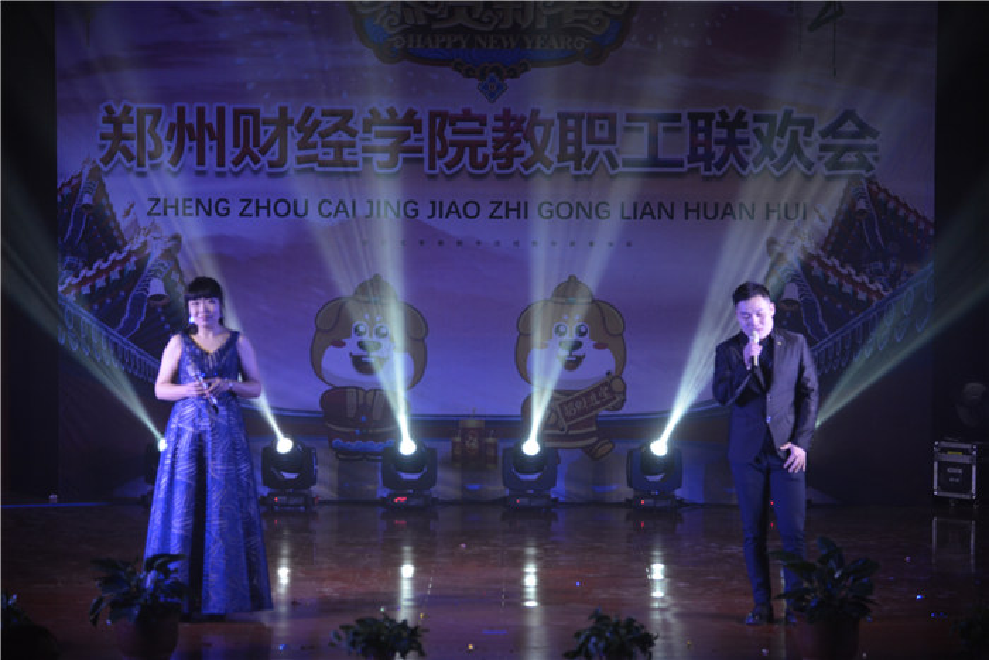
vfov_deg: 13.7
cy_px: 330
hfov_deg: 20.4
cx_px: 494
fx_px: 2748
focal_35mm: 100
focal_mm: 100
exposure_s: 1/640
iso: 2000
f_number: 4
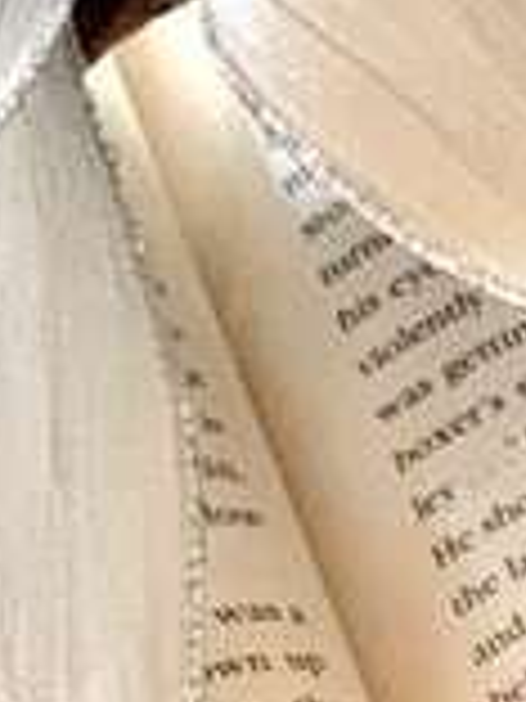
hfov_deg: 5.1
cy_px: 1402
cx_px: 1259
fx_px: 5774
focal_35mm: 285
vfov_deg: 6.7
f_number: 2.4
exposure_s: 1/60
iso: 320
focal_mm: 6
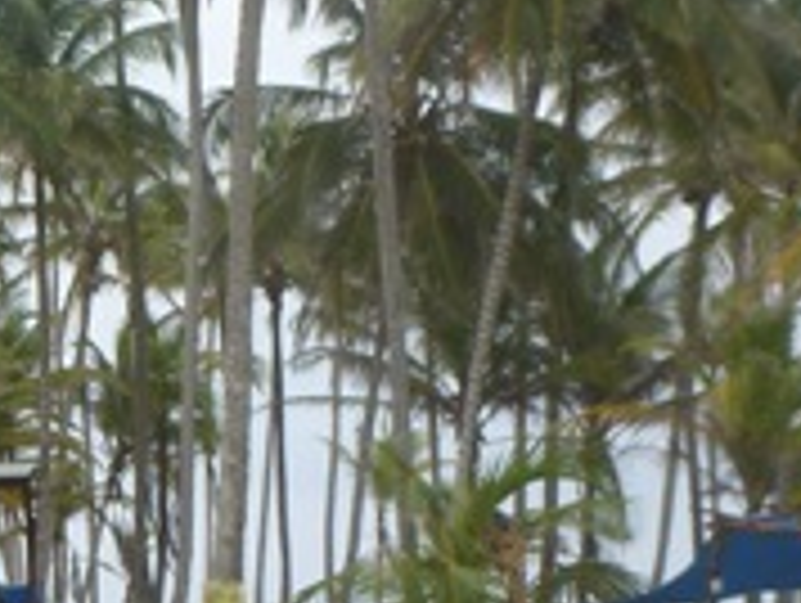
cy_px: 468
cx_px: -500
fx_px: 2827
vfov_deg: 12.1
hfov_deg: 14.7
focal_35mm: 122
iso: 100
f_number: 3.7
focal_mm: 6
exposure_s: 1/640
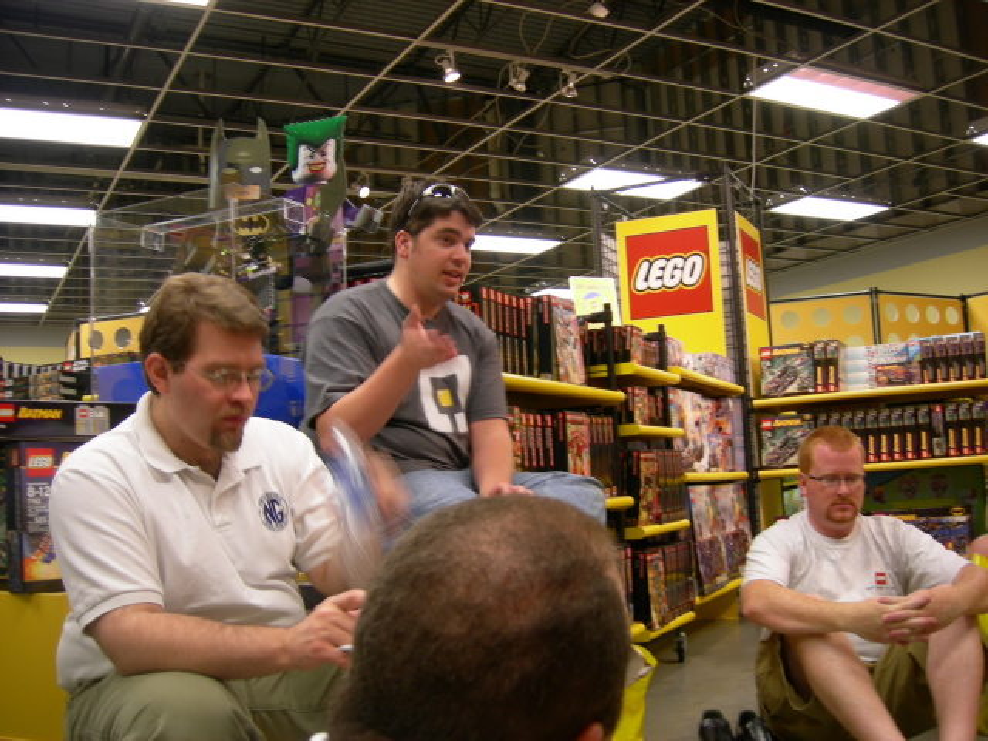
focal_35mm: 36
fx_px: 1028
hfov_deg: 51.4
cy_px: 370
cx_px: 494
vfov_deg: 39.7
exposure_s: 1/7.8
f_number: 2.7
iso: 64
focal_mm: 7.5
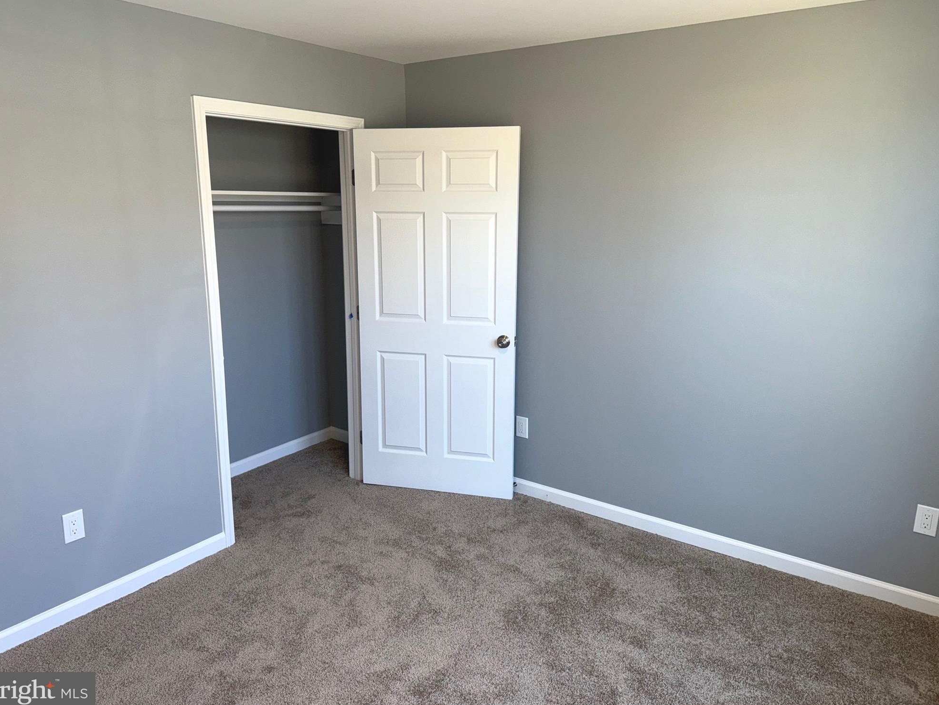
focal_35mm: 25
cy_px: 344
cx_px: 465
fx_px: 678
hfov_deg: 69.4
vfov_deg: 54.9
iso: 50
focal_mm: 6.76
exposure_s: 1/154
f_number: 1.78
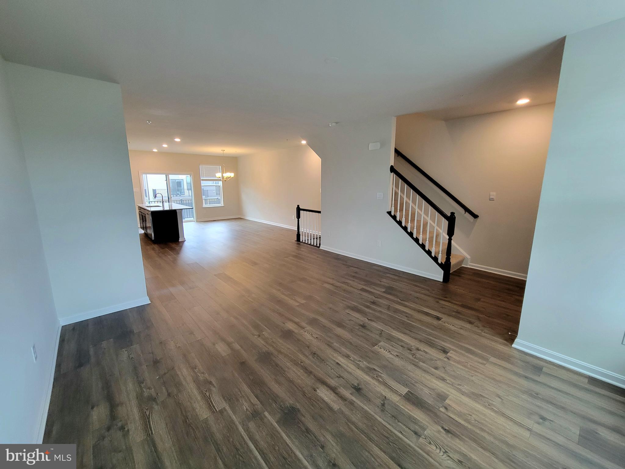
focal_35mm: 13
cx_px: 312
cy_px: 234
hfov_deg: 106.2
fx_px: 235
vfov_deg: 89.9
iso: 200
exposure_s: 1/60.2
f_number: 2.2
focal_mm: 2.2
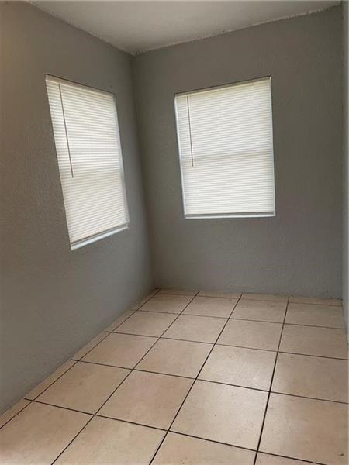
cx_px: 174
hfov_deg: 53.1
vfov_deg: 67.3
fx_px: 350
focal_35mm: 26
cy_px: 232
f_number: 1.6
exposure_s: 1/60
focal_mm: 5.1
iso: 80
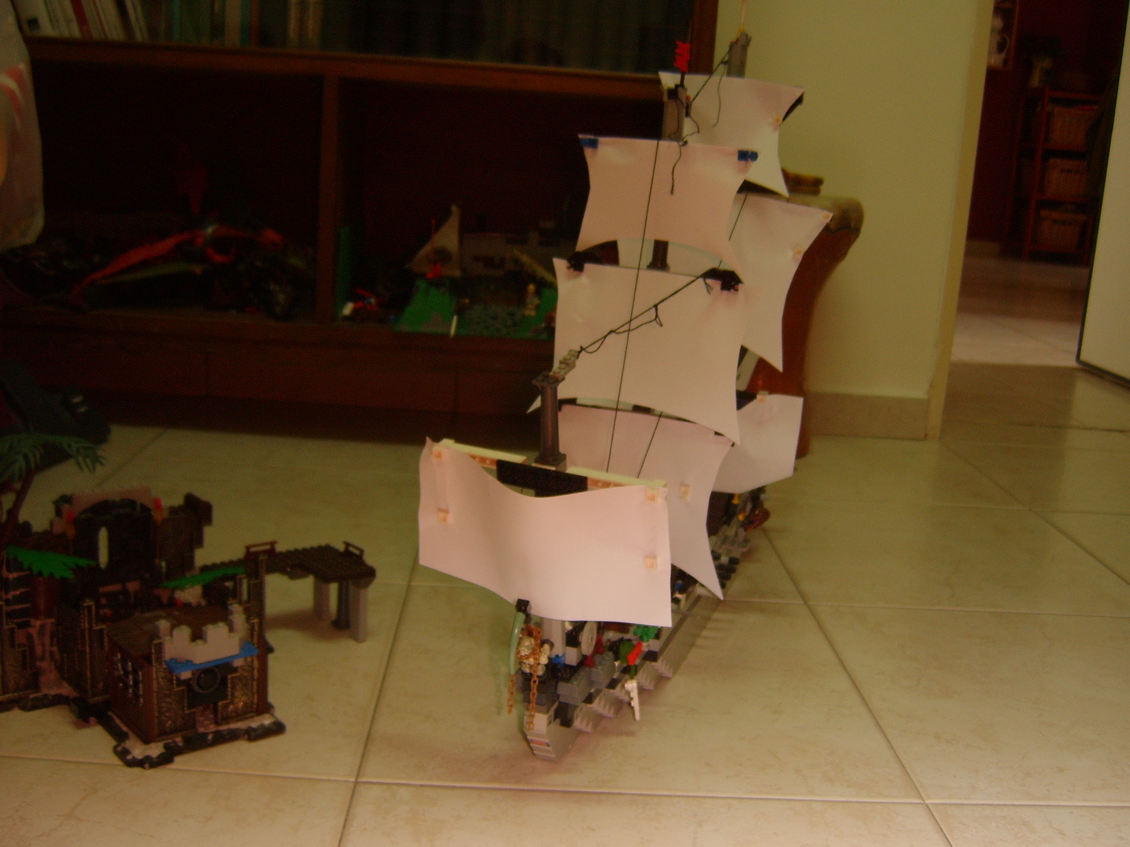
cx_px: 565
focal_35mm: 31
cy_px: 424
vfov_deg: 45.4
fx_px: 1012
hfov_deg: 58.4
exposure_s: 1/30
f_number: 2.7
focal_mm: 8.13
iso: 141
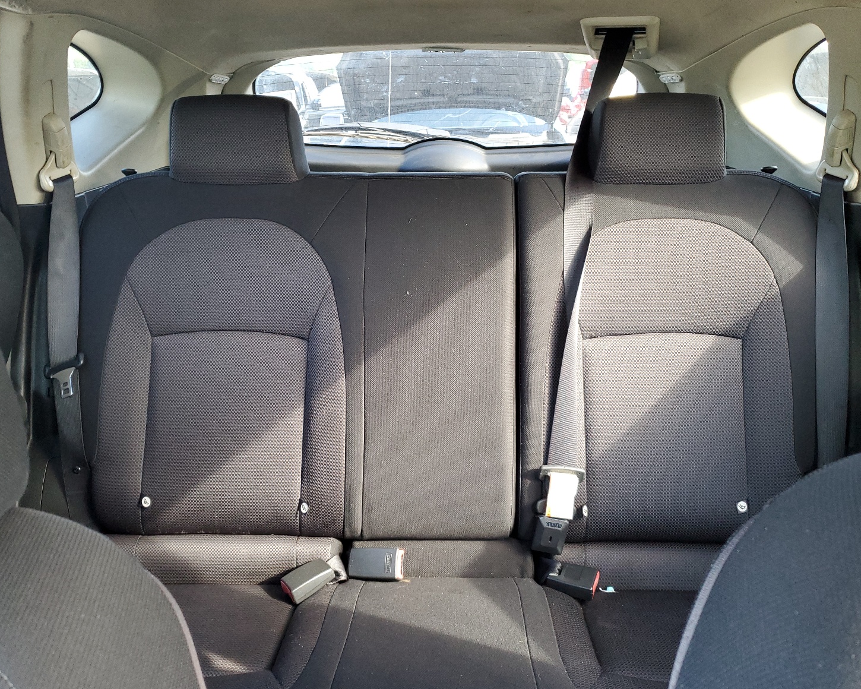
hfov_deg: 62.2
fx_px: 714
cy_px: 356
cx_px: 432
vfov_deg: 51.5
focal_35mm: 28
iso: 173
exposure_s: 1/60.2
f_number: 1.5
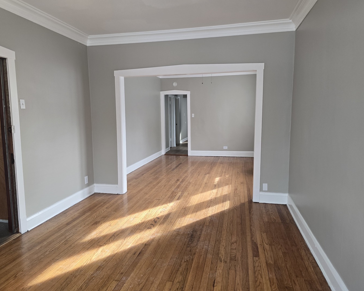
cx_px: 188
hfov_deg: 70.3
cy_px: 146
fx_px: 259
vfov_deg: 58.8
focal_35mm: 24
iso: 160
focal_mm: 6.3
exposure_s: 1/180
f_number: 1.7
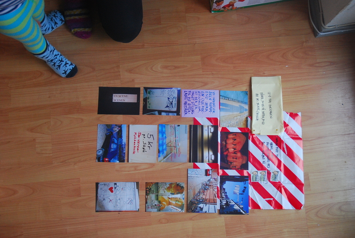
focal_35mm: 36
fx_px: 356
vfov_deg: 37.0
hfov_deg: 53.1
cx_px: 178
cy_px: 119
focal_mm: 24
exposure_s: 1/40
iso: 800
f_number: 4.5
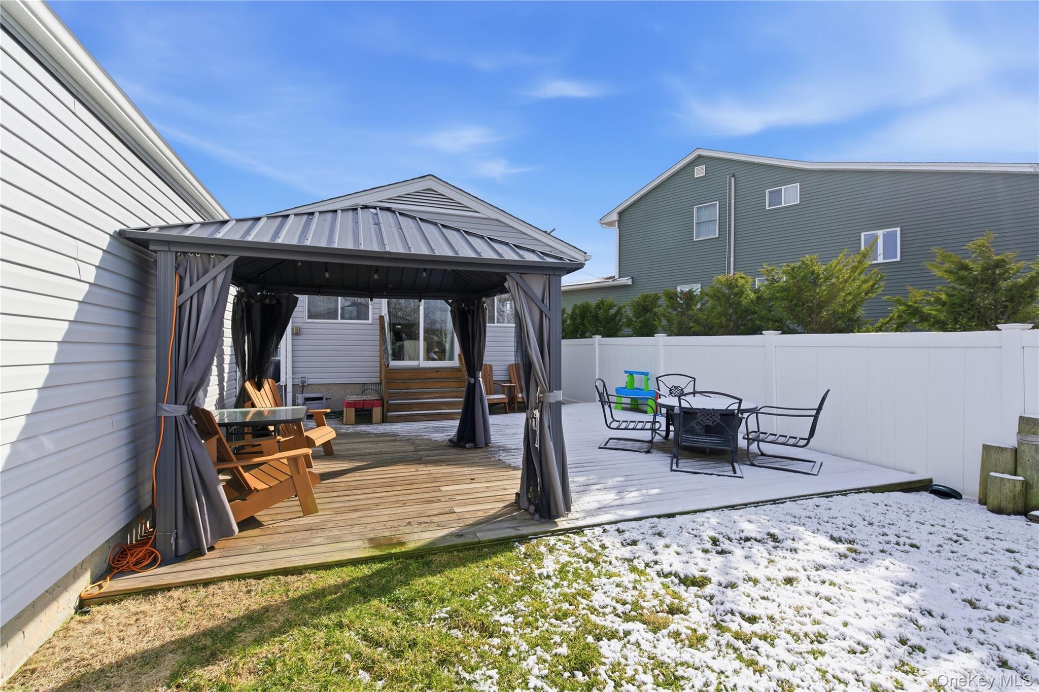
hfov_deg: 96.7
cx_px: 520
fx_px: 462
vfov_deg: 73.7
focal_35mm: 16
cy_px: 346
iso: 250
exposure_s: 1/1600
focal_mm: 16
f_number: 9
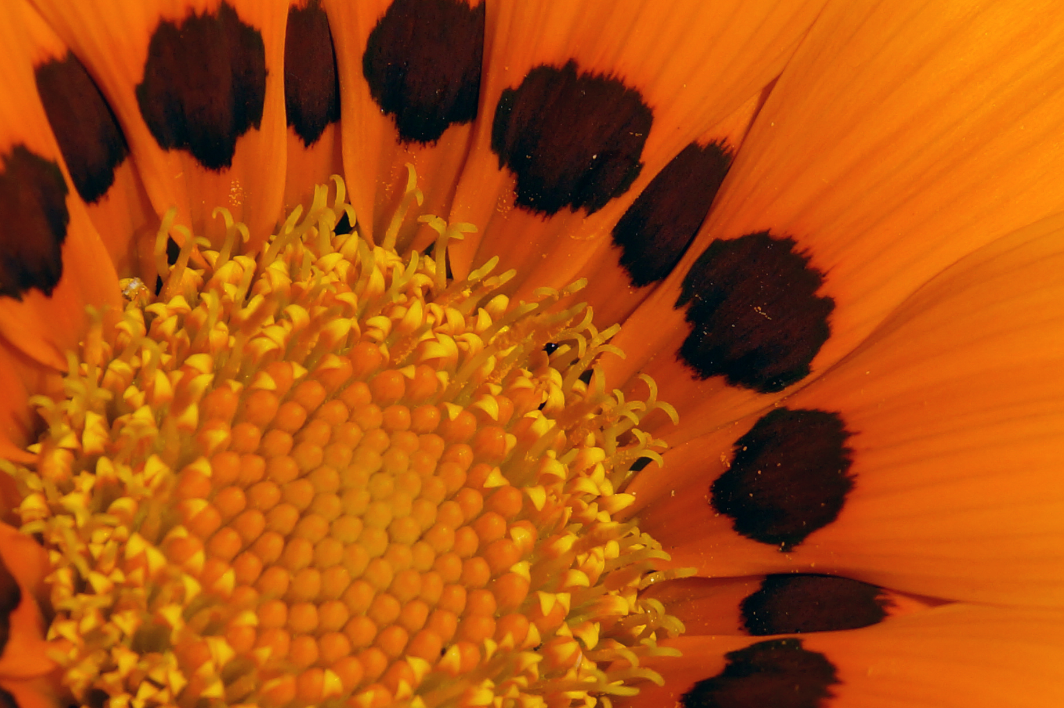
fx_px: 10898
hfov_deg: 5.6
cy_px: 512
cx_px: 606
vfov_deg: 3.7
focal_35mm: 369
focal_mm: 75
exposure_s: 1/640
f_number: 8
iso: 100
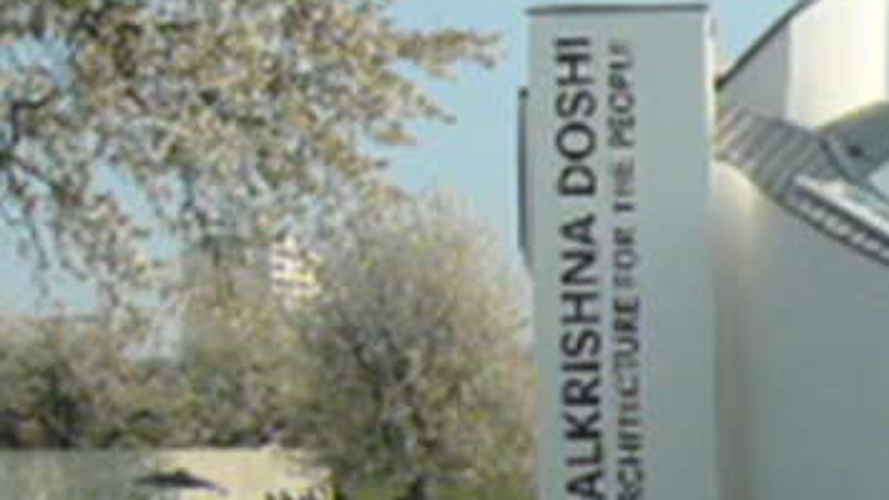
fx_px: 3347
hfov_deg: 14.7
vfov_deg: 8.5
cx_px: 1020
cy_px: 25
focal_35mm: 142
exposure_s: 1/200
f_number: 8
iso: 100
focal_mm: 4.9
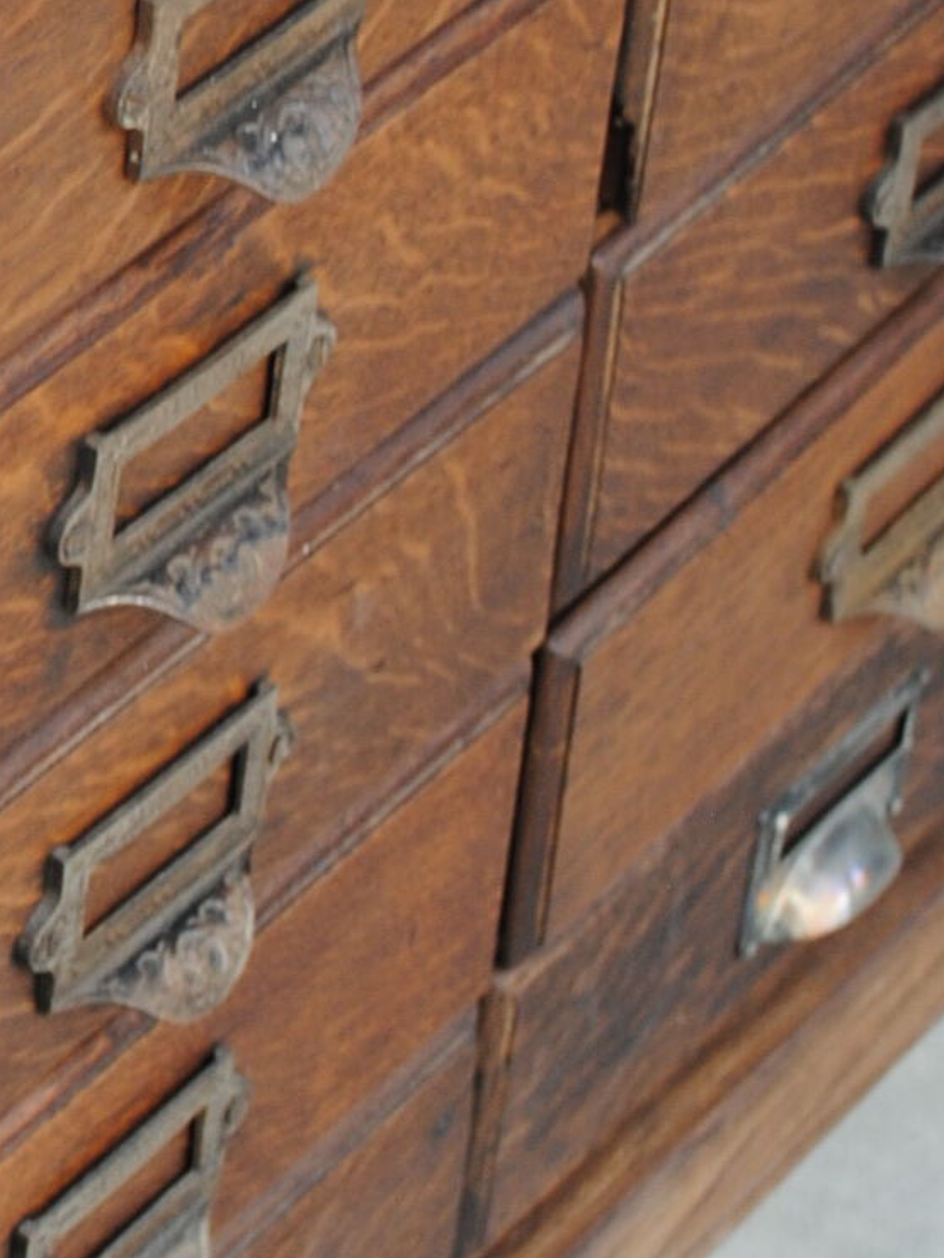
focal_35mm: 198
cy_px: 76
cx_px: -566
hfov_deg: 7.4
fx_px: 7195
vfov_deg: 9.9
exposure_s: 1/30
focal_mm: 35
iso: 200
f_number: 5
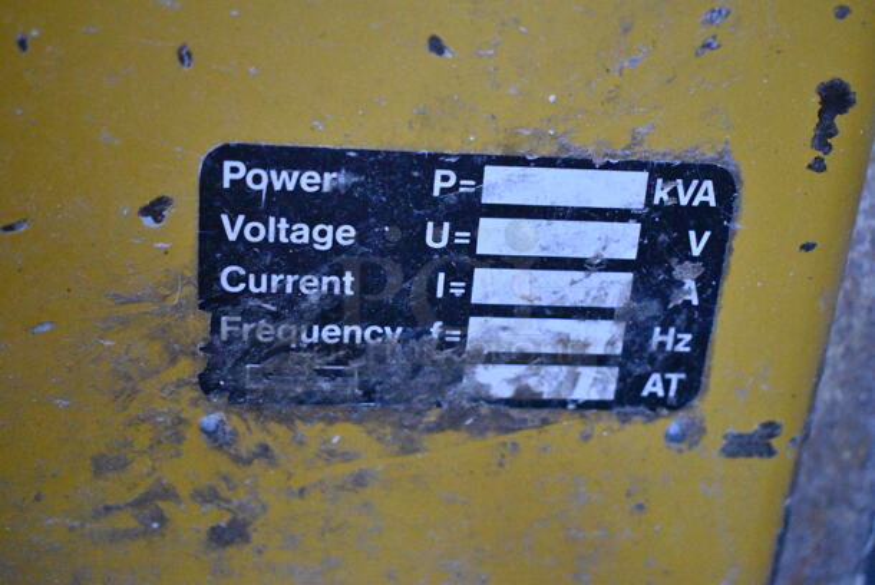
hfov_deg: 36.8
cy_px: 292
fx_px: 1314
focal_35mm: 54
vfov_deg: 25.1
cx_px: 438
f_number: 4.8
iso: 11400
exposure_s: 1/60
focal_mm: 36
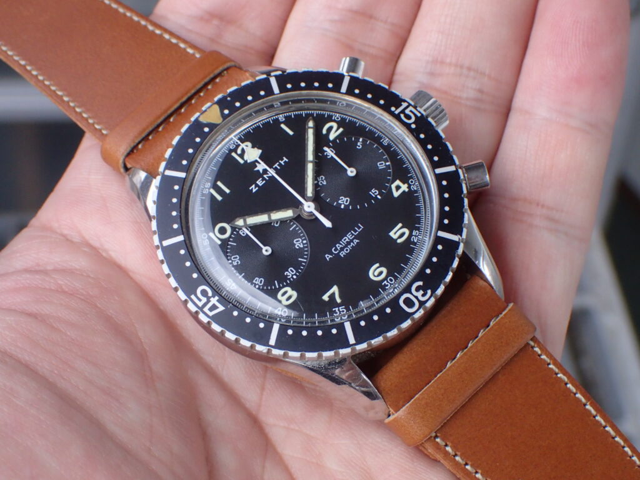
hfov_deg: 26.3
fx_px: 1368
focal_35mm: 74
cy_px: 240
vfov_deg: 19.9
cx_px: 320
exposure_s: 1/320
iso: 320
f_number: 5.6
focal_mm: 13.47
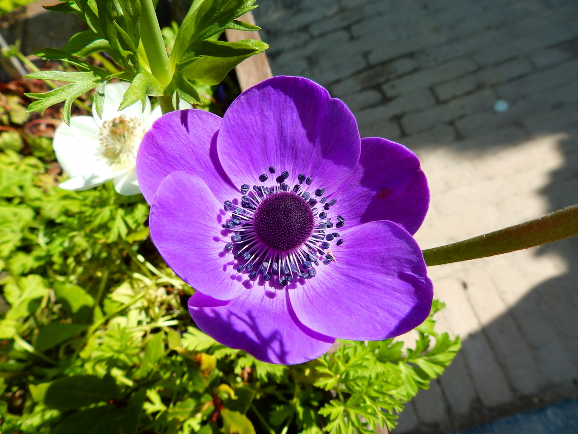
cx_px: 289
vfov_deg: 61.1
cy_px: 217
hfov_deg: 76.4
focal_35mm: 22
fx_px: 367
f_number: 4.5
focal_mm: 4
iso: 80
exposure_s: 1/500
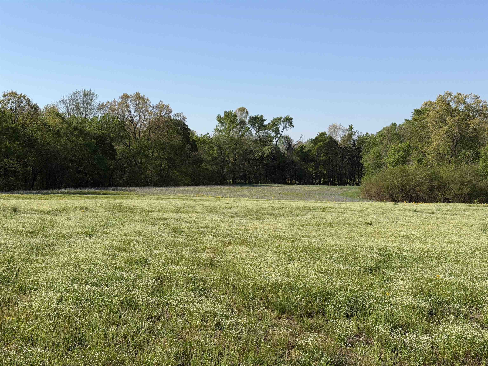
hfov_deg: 39.7
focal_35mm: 48
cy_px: 183
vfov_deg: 30.3
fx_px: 677
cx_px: 244
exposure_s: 1/5208
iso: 64
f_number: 1.78
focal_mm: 6.76
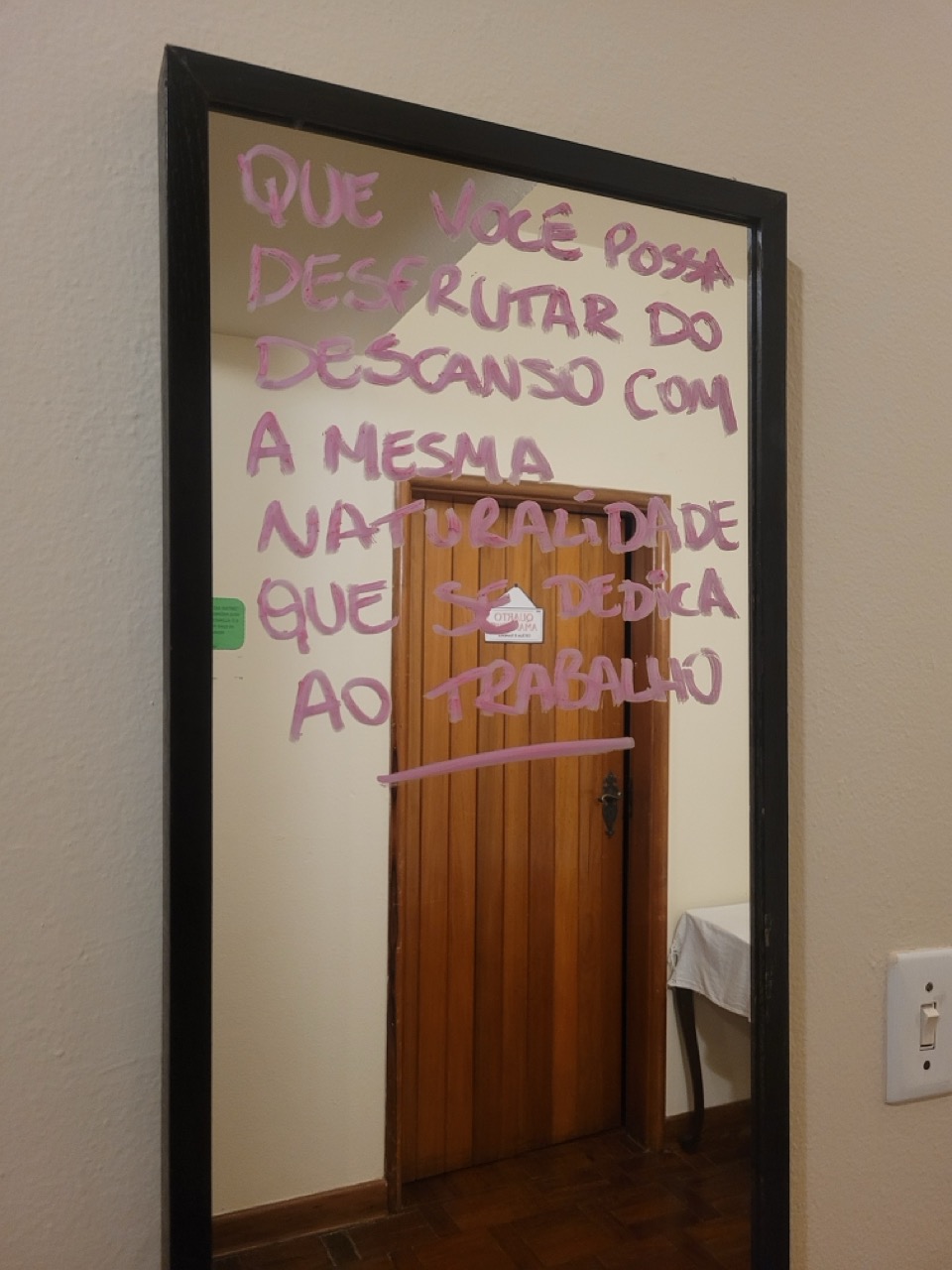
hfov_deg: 53.1
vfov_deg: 67.3
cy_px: 635
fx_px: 953
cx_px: 476
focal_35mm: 26
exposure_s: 1/30
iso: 640
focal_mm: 5.4
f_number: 1.8
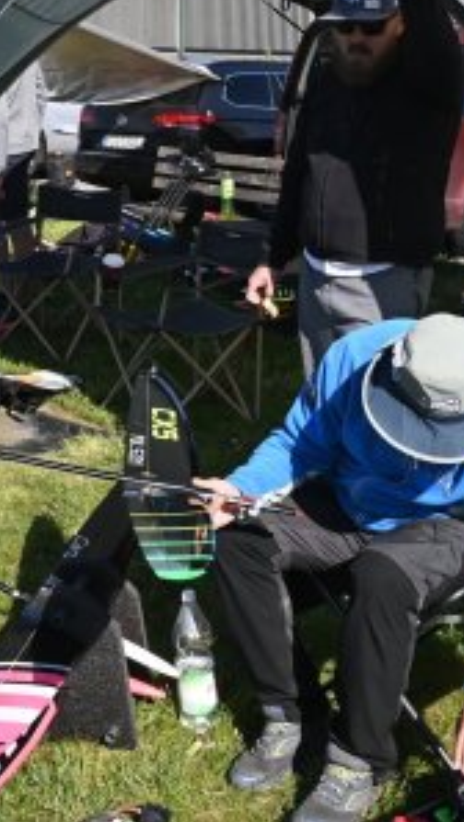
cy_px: 370
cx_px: 309
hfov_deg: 19.1
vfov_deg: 33.3
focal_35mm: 63
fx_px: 1376
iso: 640
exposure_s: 1/640
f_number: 13
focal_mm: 24
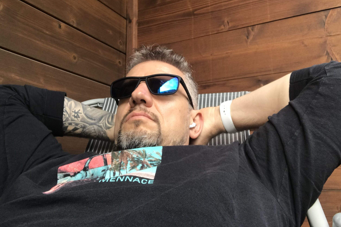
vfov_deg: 38.8
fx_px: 322
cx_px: 174
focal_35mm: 34
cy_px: 98
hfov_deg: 55.8
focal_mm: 2.87
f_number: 2.2
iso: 32
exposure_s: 1/100
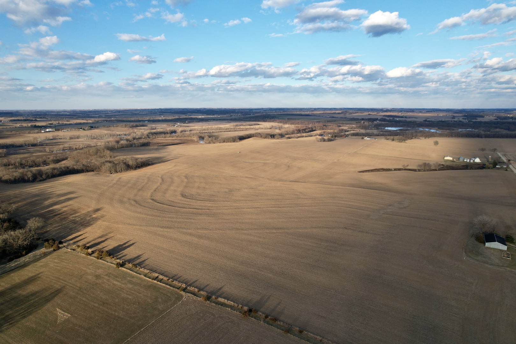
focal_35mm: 22
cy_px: 172
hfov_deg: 78.6
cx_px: 258
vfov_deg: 57.2
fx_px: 315
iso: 100
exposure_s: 1/80
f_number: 2.8
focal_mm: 8.38
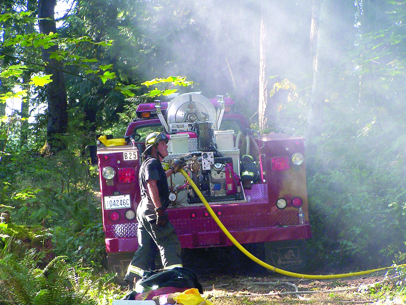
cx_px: 203
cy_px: 152
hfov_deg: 14.2
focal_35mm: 139
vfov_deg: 10.7
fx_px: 1630
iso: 140
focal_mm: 23.1
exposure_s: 1/100
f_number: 3.2
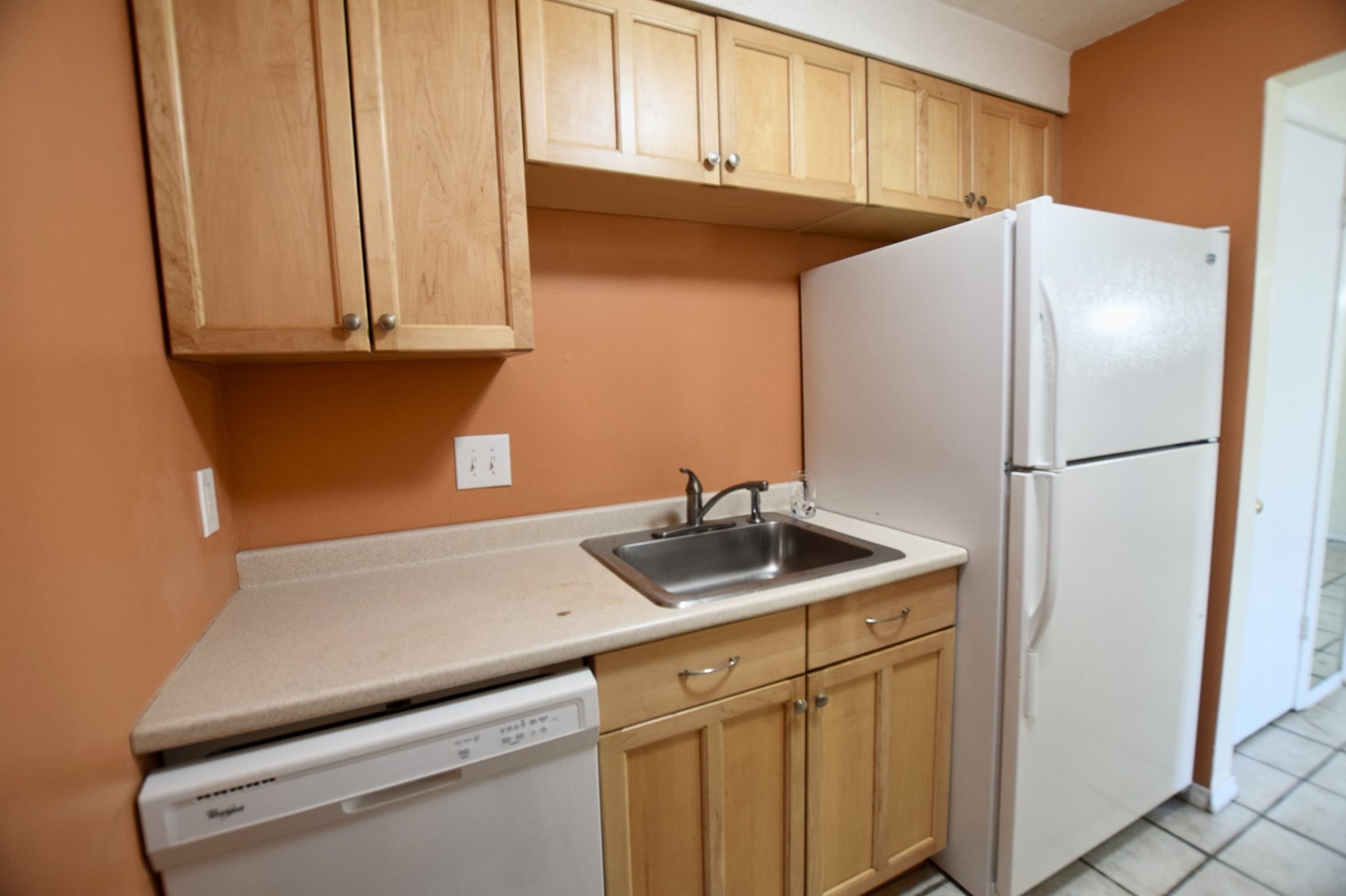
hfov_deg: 100.4
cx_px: 673
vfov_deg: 77.3
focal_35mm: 15
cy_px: 448
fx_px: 561
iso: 560
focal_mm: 10
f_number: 4
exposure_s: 1/60
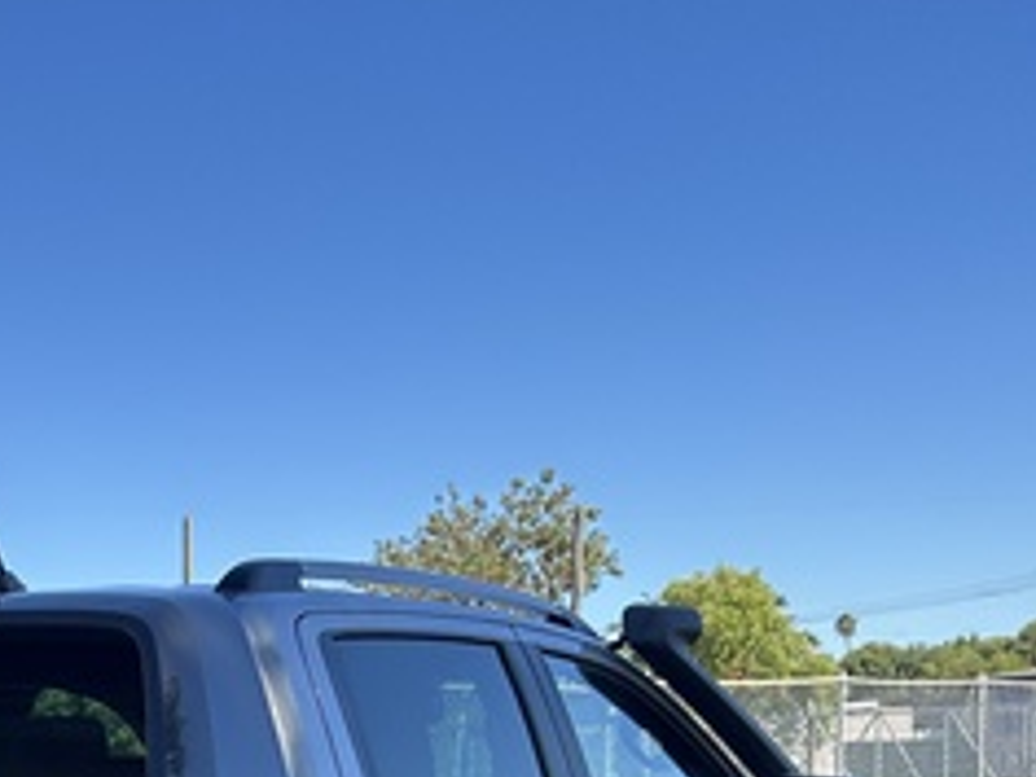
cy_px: 1023
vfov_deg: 20.5
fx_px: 1945
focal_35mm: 65
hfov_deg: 27.1
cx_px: -132
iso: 80
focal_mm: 6.86
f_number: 1.78
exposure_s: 1/2252
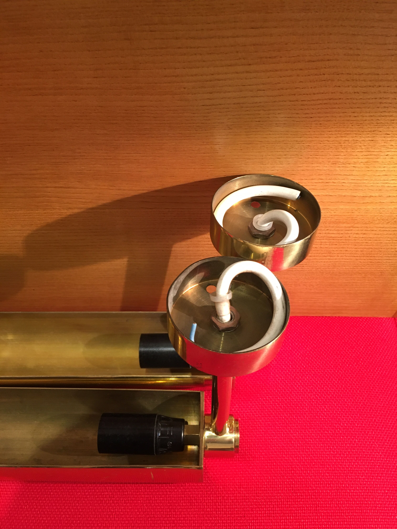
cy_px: 264
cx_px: 198
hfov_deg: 48.2
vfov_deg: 61.7
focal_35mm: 29
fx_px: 443
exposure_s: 1/33
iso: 160
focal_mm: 4.15
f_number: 2.2
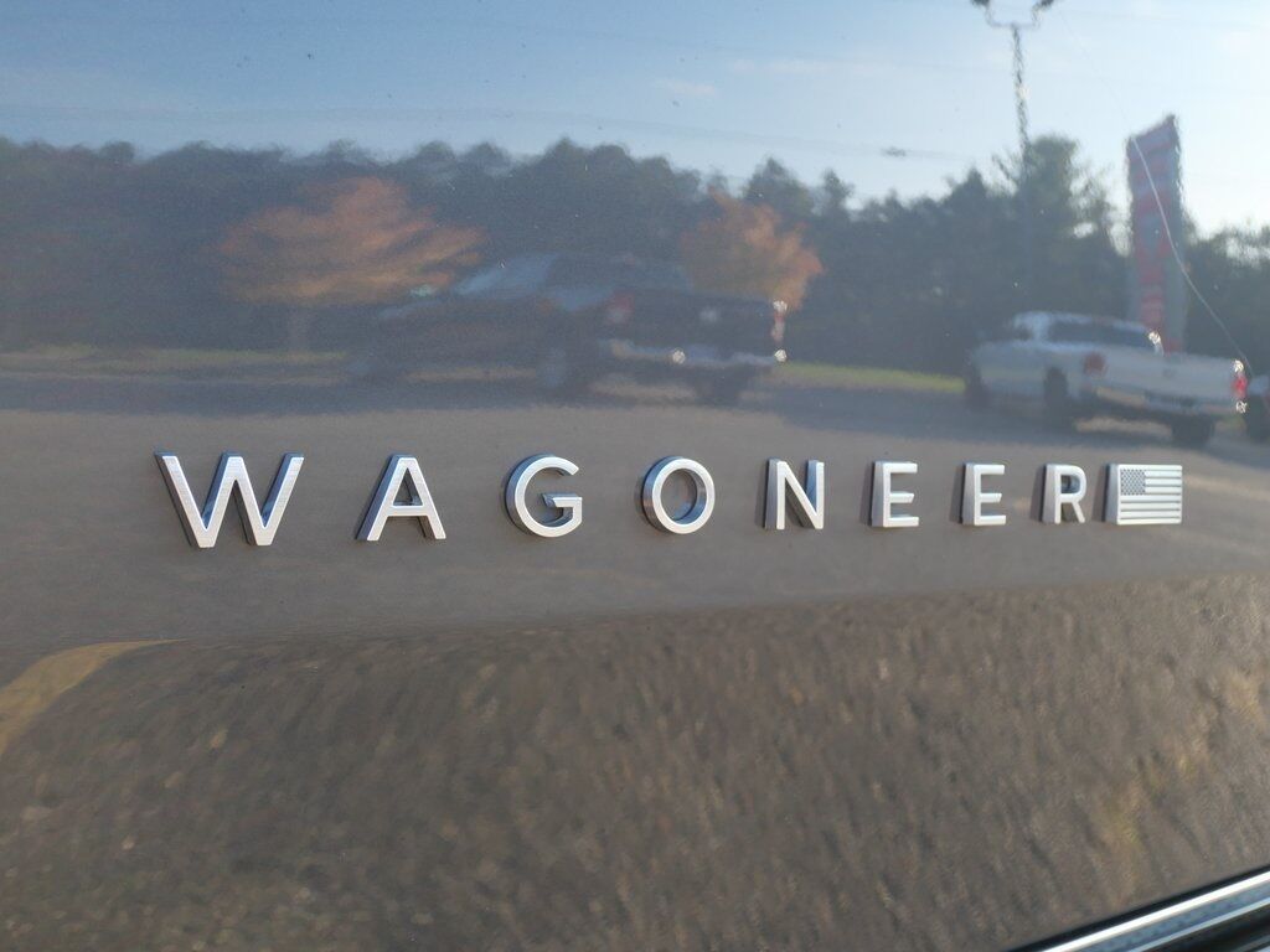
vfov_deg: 46.8
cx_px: 635
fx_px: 1101
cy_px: 476
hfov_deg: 60.0
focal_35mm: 30
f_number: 3.8
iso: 200
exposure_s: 1/125
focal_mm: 15
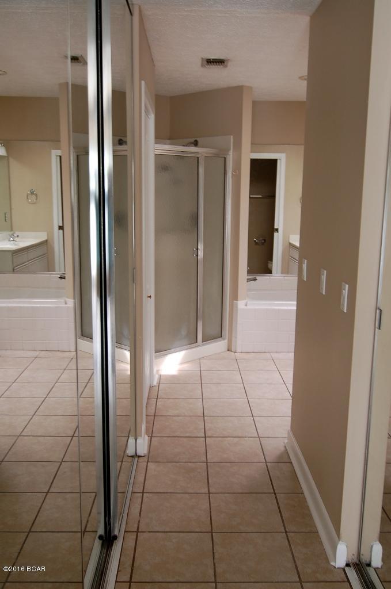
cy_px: 294
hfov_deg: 36.7
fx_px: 589
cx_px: 196
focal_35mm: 36
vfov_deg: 53.2
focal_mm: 24
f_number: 4
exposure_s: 1/20
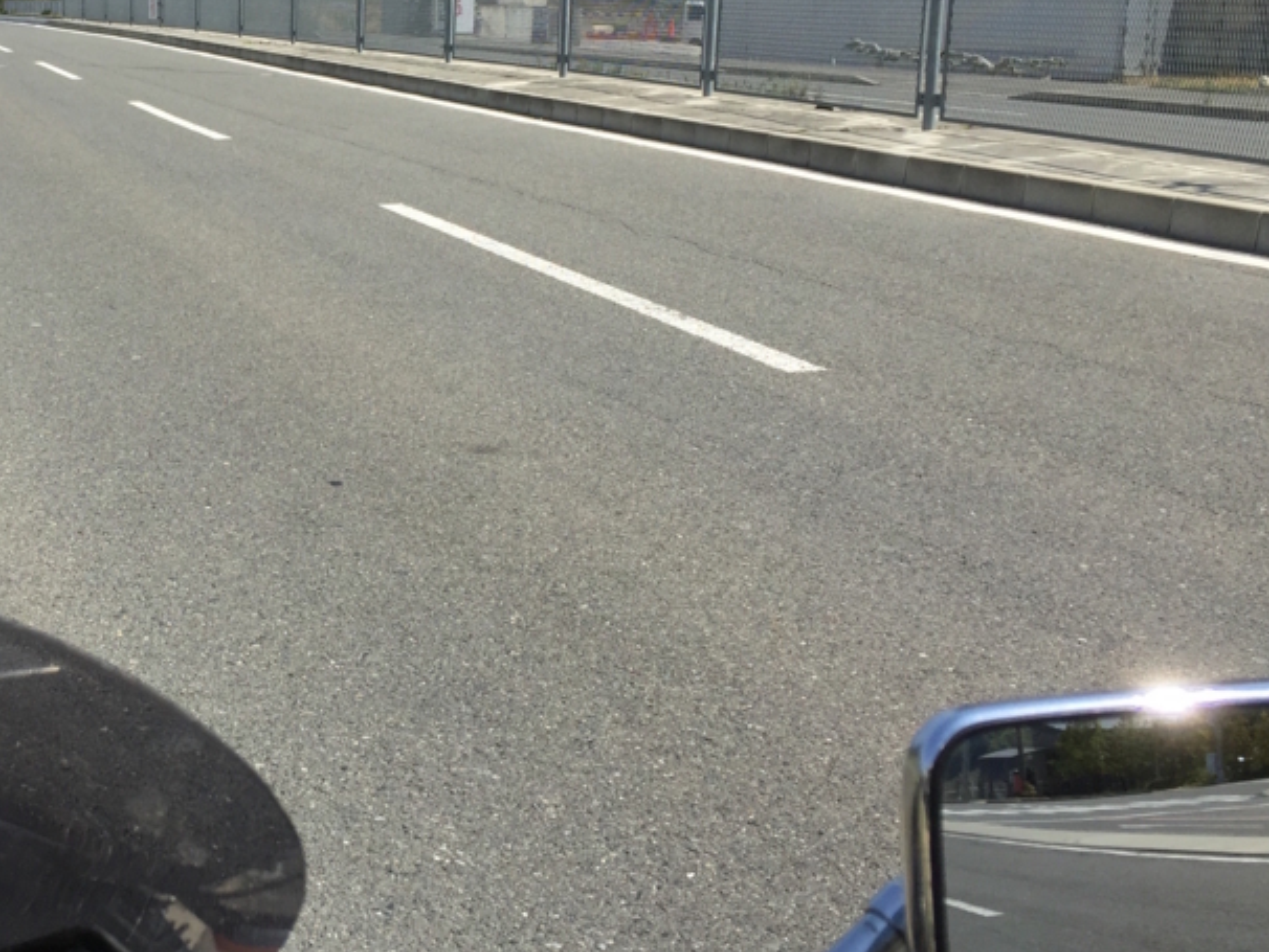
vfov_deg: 29.5
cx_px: 272
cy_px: 305
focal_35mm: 49
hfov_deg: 37.6
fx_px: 1797
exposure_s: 1/2326
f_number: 2.2
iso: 32
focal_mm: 4.15
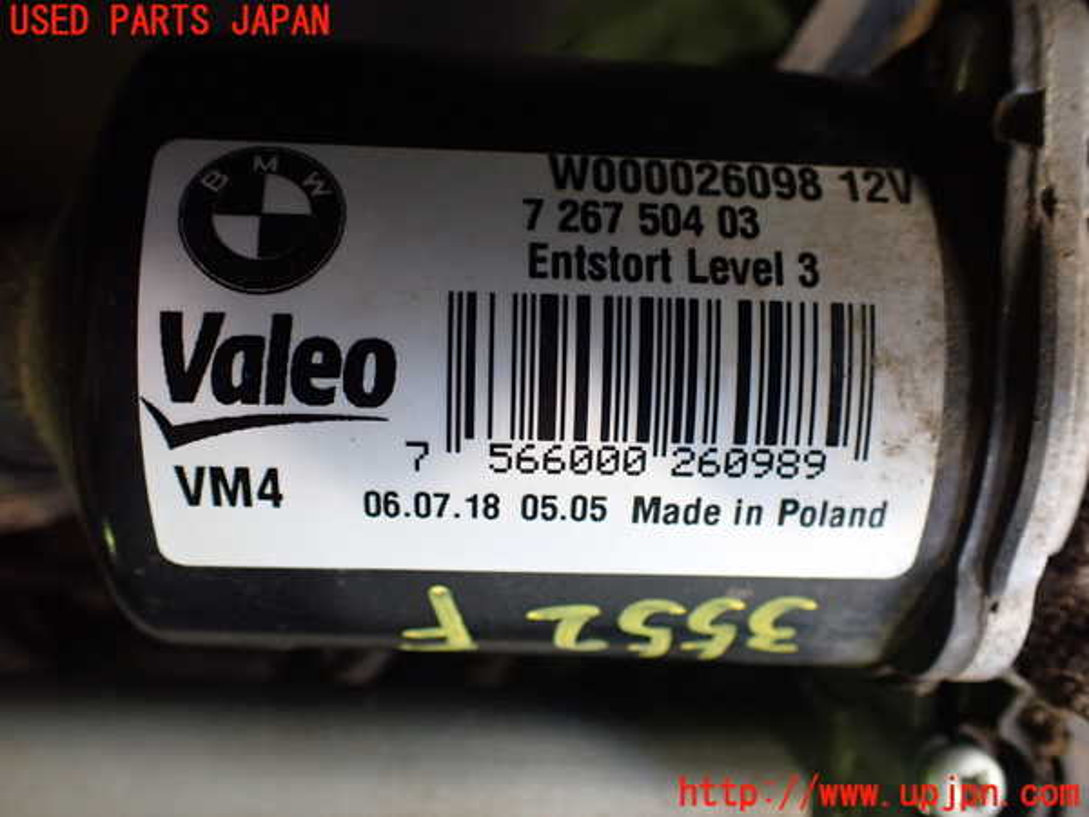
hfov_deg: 60.0
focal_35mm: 30
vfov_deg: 46.8
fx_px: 944
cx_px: 544
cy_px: 408
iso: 400
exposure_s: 1/125
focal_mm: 5.4
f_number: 2.3
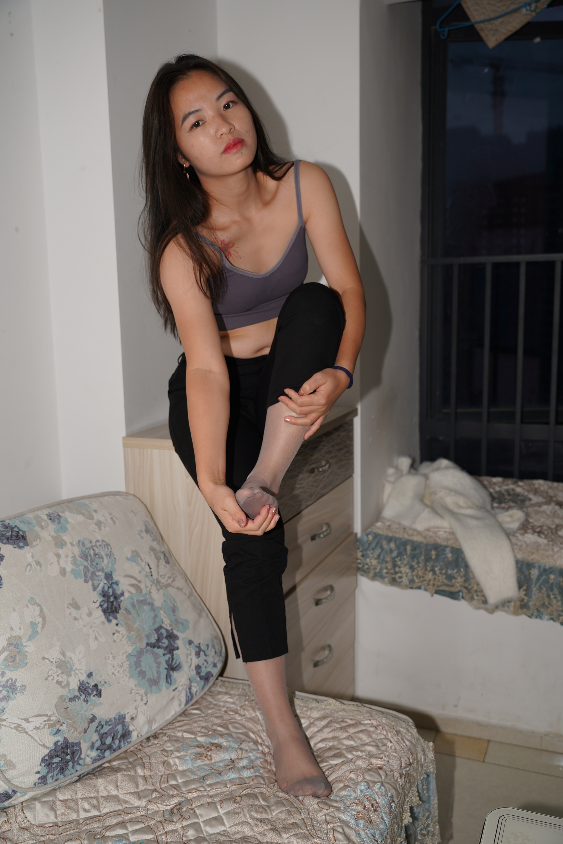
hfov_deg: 38.2
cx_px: 282
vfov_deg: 54.8
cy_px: 422
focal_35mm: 35
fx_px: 814
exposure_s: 1/200
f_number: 4.5
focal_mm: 34.7
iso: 200
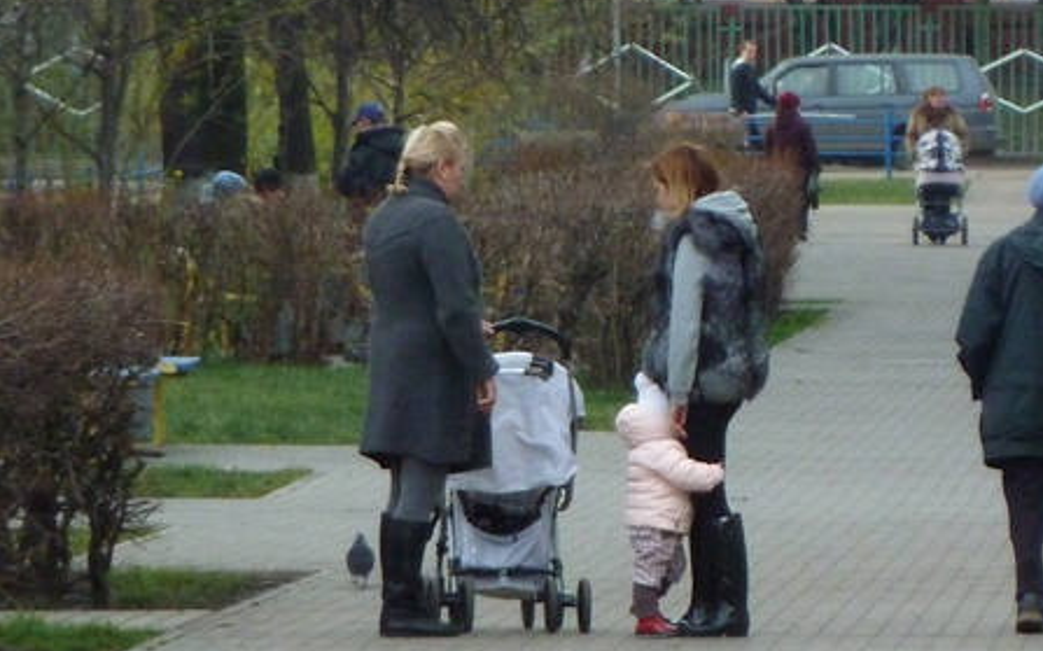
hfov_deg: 4.9
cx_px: 523
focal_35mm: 426
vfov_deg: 3.1
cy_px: 378
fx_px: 12105
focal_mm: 49.2
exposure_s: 1/250
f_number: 4.9
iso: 400
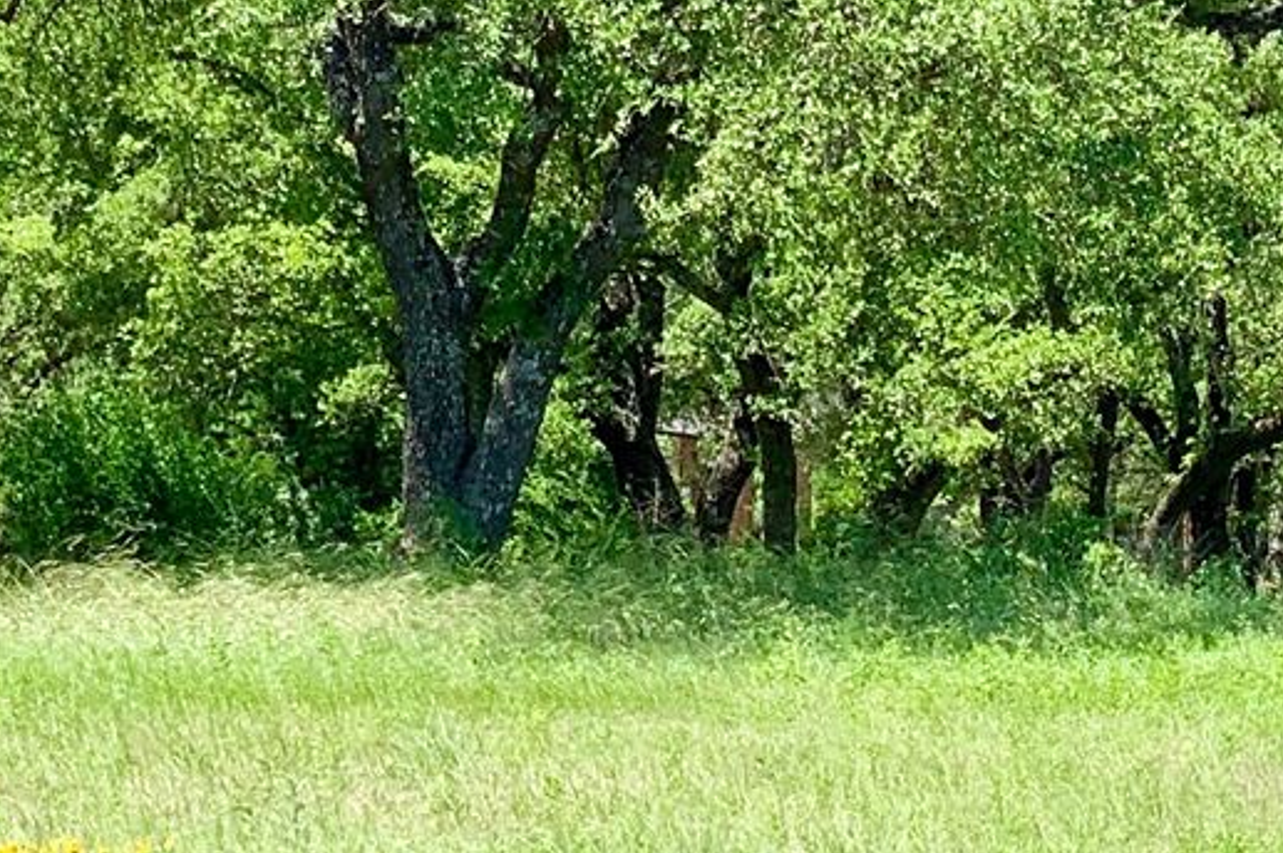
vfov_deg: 6.7
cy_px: 1371
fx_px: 7159
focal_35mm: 201
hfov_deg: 10.0
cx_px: 1764
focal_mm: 6
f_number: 2.4
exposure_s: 1/533
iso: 16
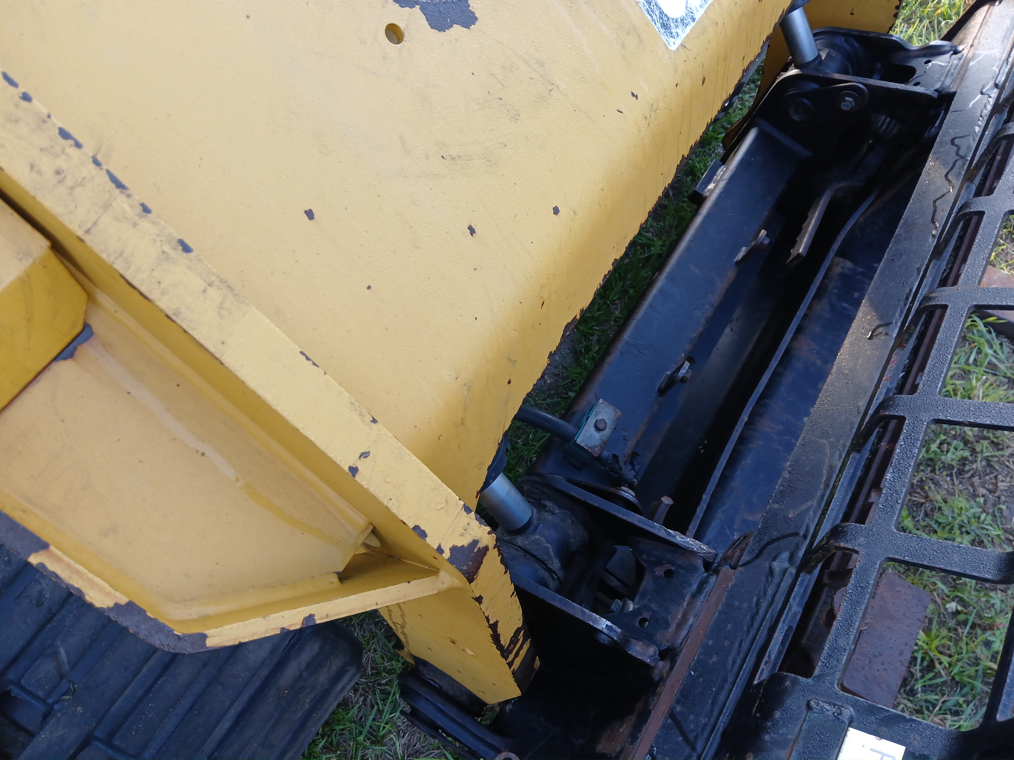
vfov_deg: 53.1
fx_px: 762
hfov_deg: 67.3
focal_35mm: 26
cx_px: 507
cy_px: 380
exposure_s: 1/60
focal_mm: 3.98
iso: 50
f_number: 1.8
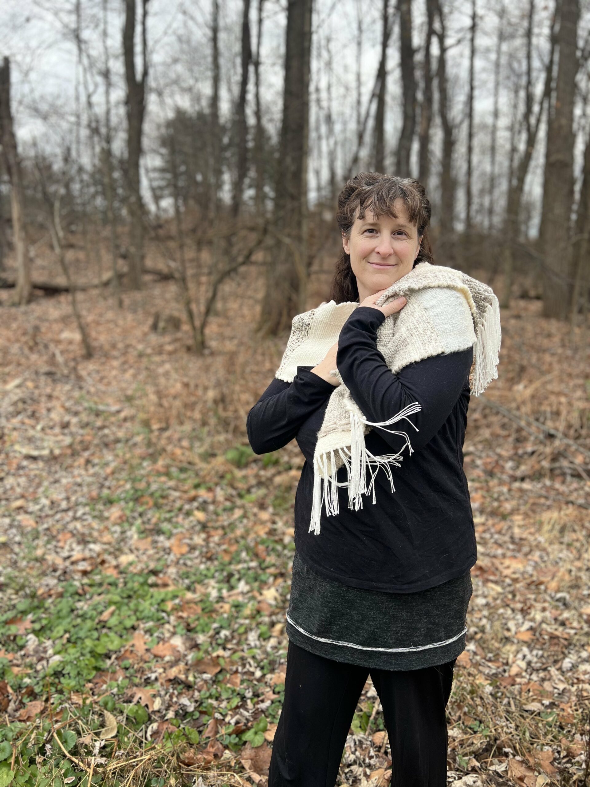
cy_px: 394
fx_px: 591
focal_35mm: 26
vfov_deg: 67.3
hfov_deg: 53.1
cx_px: 295
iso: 50
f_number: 1.5
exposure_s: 1/482
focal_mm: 5.7
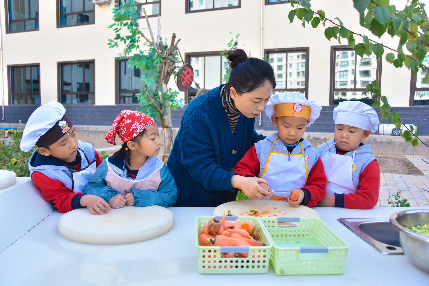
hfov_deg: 61.9
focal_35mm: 30
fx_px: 357
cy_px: 143
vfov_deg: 43.6
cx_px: 214
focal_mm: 20
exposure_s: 1/1600
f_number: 4
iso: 1000
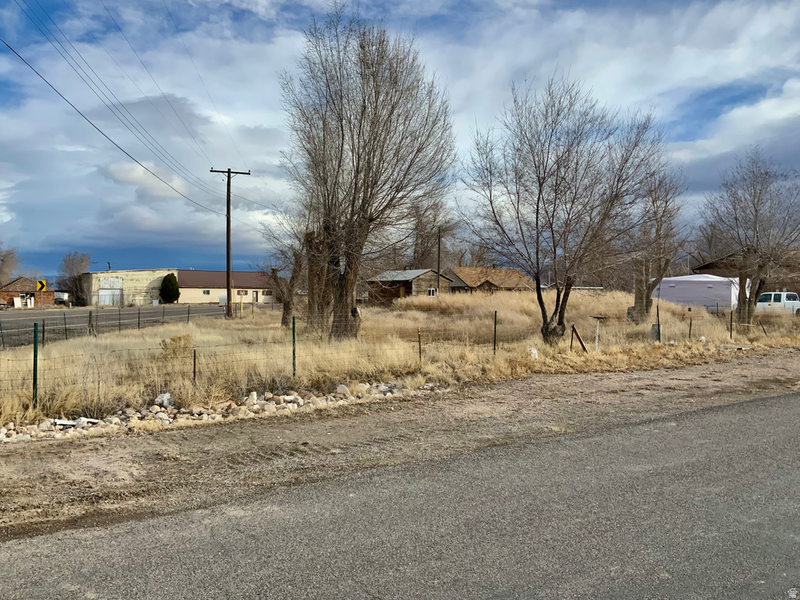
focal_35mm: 29
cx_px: 400
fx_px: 670
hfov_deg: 61.7
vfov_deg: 48.2
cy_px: 300
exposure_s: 1/1848
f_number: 1.8
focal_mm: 3
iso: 16
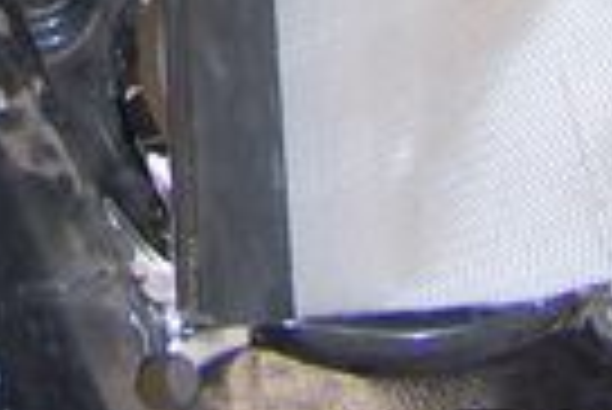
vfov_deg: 6.5
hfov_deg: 11.0
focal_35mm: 186
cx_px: 126
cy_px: -960
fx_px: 3165
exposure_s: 1/60
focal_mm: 6.3
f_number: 2.8
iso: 80
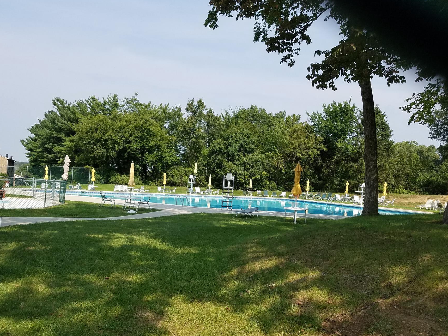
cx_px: 249
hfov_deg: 58.2
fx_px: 401
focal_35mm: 31
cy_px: 185
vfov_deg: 45.4
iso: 50
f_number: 1.7
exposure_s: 1/2208
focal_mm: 4.2
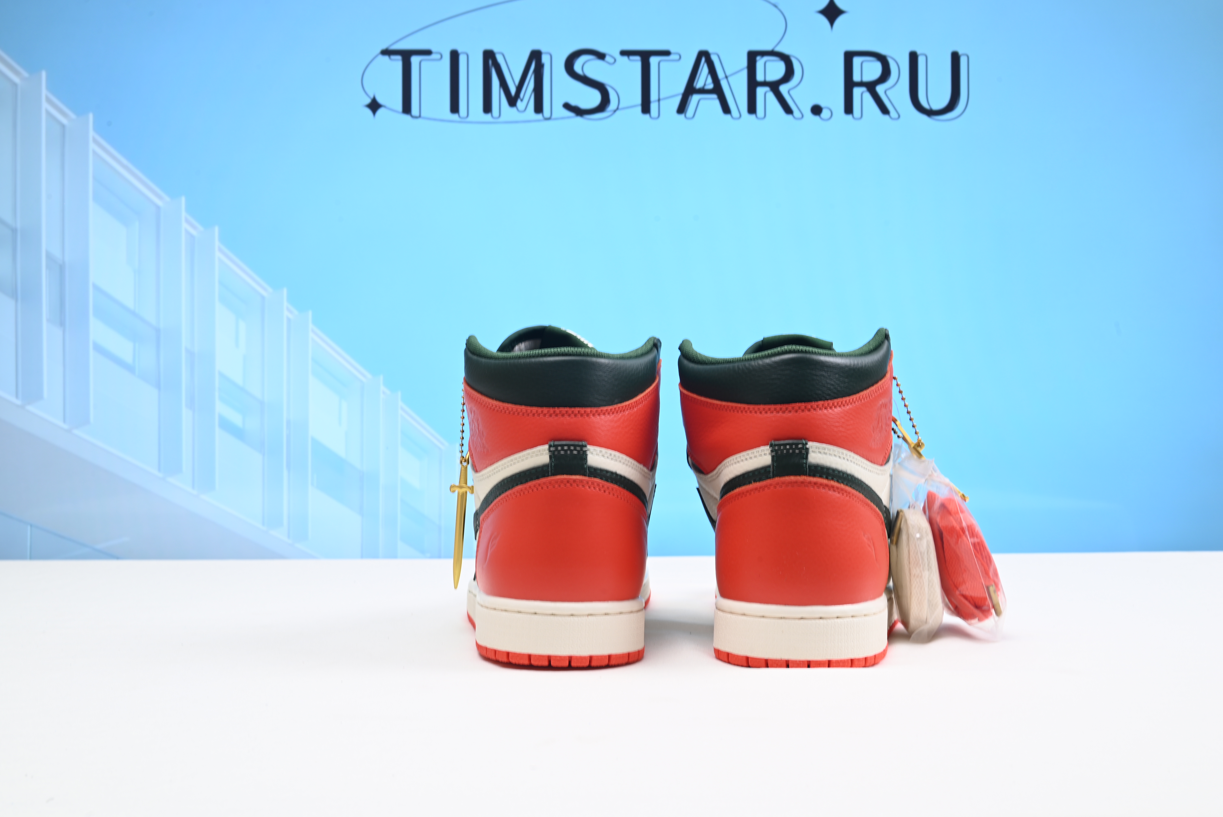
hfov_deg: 51.9
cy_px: 408
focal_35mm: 37
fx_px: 1257
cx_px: 612
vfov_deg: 36.0
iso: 100
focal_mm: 37
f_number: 16
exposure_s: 1/2
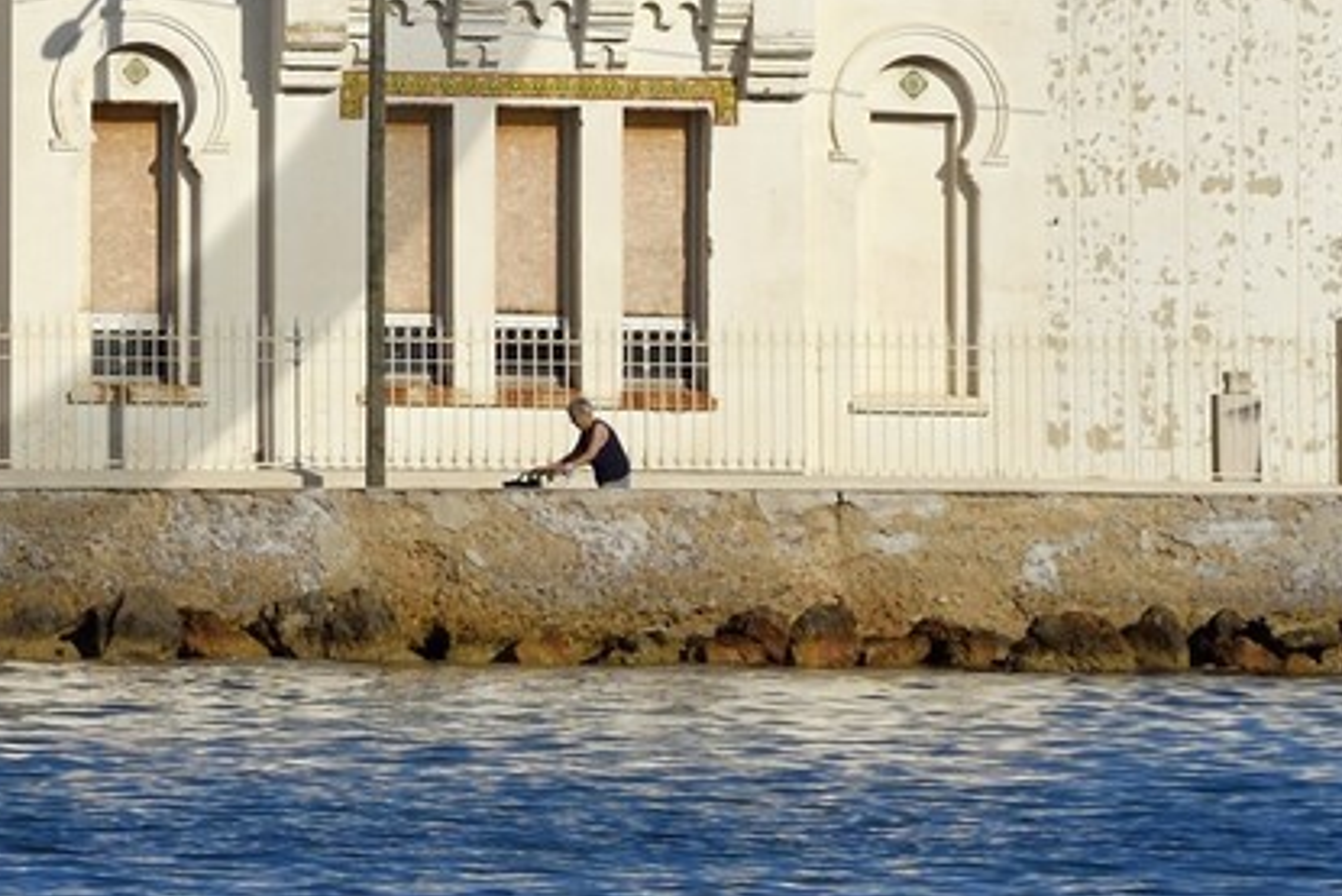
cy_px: -579
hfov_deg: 2.7
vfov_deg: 1.8
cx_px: -673
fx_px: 28750
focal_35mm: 771
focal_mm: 200
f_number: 16
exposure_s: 1/400
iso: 200
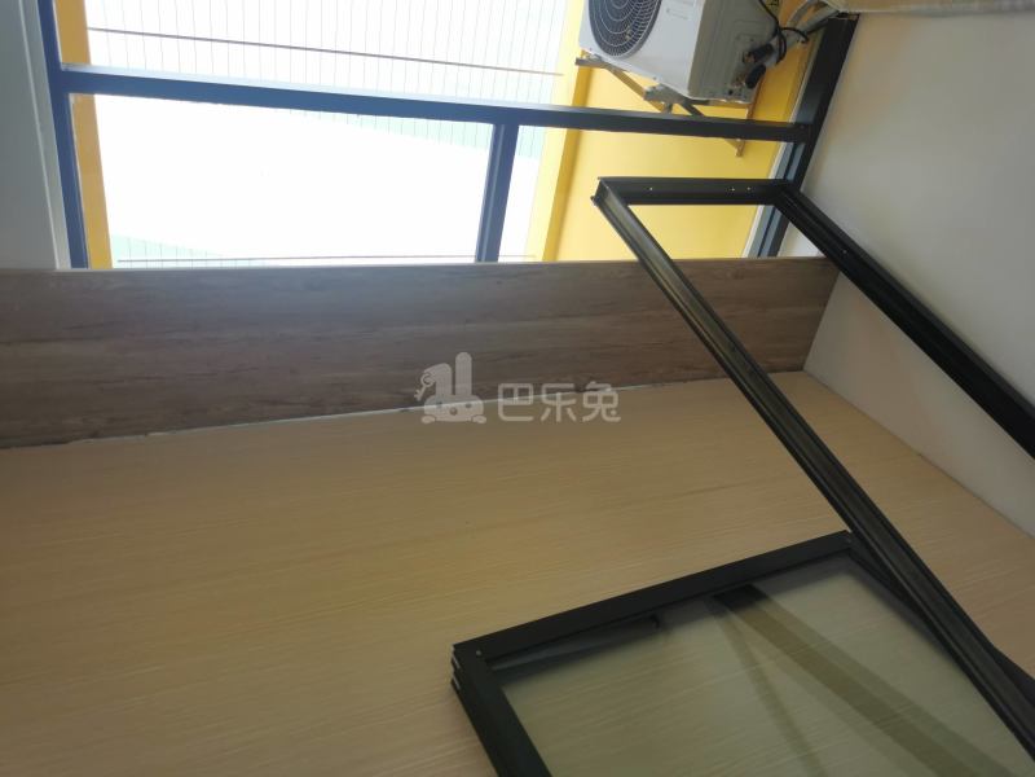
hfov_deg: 65.3
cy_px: 388
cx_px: 518
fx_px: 807
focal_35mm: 27
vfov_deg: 51.4
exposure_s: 1/100
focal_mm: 5.58
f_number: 1.8
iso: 50
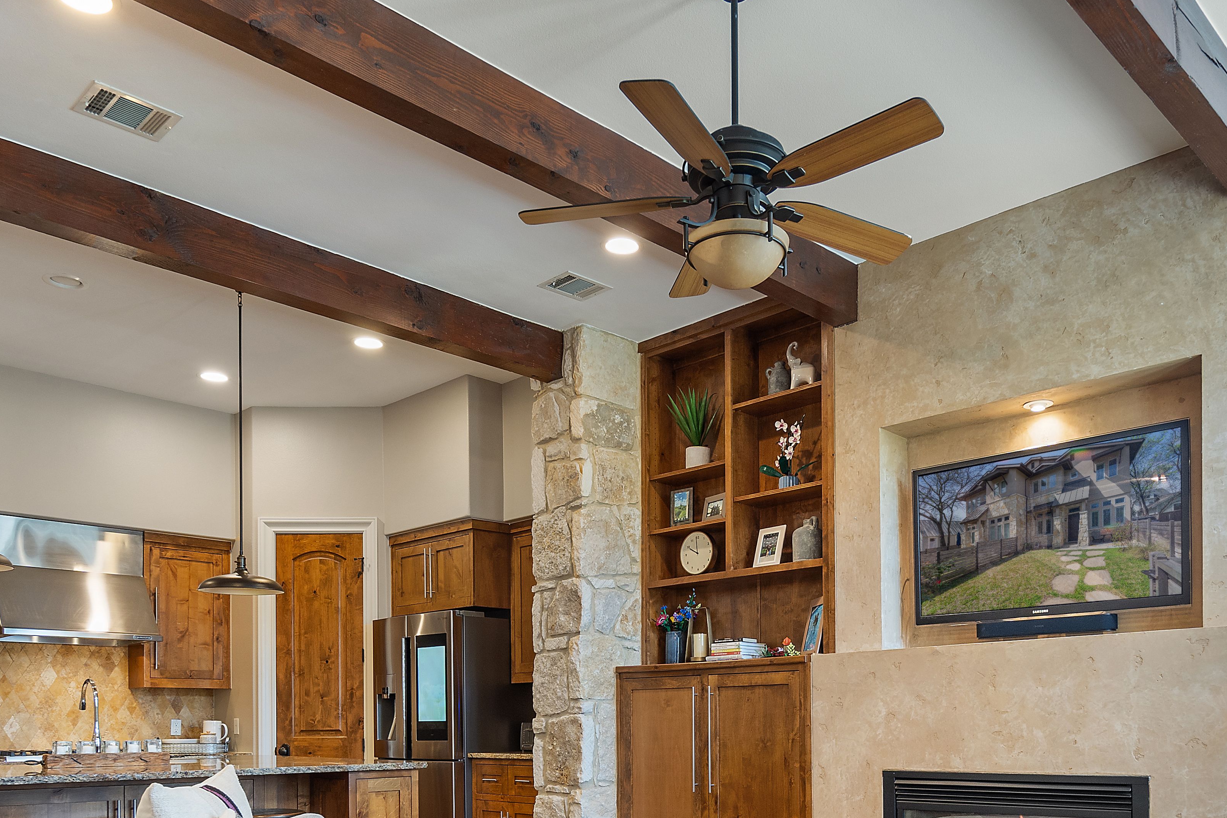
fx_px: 1022
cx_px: 694
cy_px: 733
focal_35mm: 30
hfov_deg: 61.7
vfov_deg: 40.4
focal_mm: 16
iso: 400
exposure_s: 1/3
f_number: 8
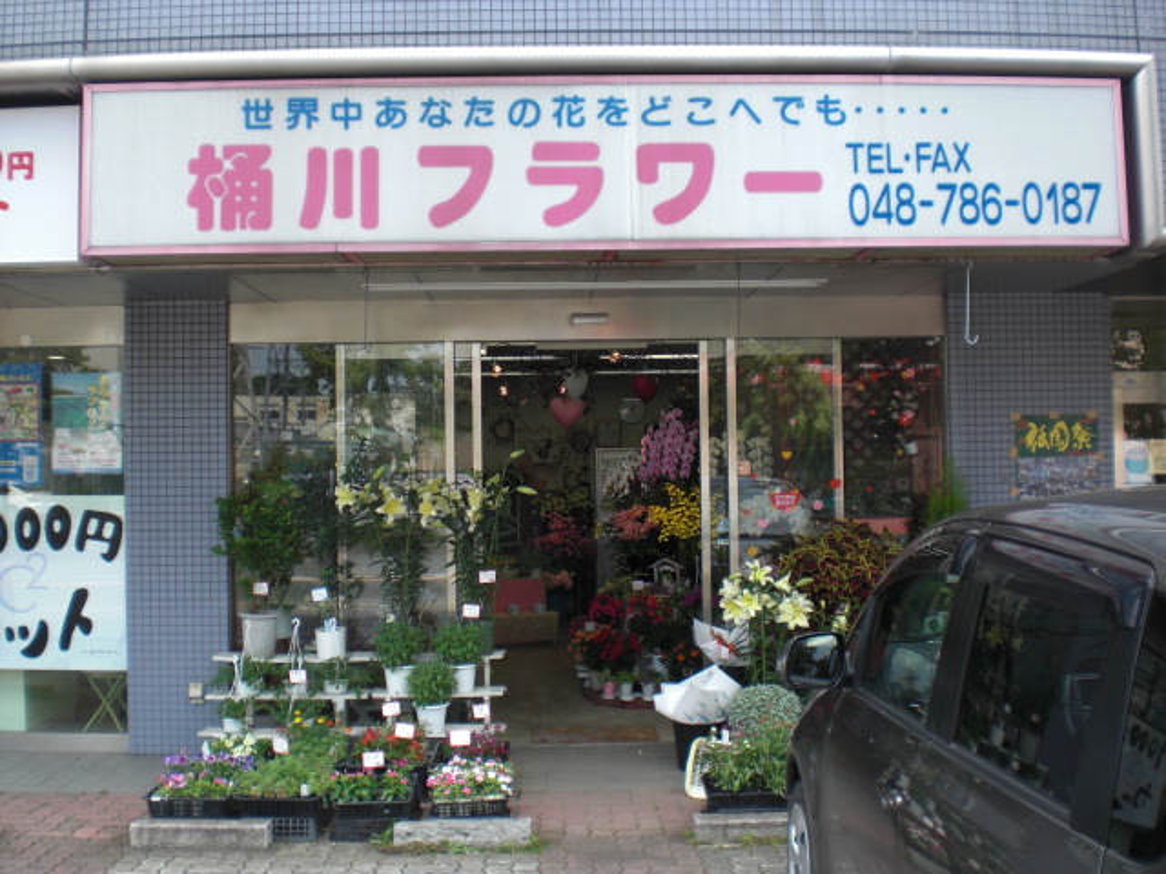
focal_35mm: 38
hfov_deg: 49.0
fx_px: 1280
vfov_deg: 37.7
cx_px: 583
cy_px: 437
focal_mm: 6.3
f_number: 3.1
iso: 64
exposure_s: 1/200
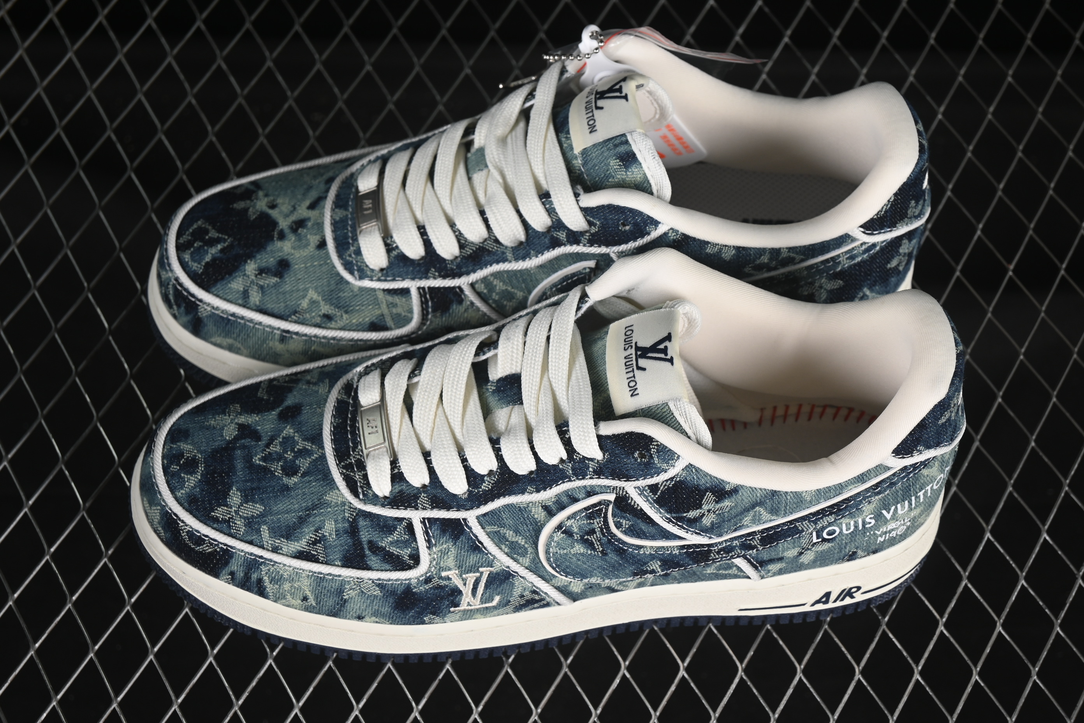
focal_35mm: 75
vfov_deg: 18.2
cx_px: 542
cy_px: 362
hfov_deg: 27.0
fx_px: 2258
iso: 160
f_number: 7.1
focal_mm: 50
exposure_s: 1/60
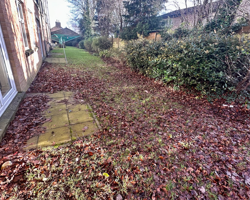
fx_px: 126
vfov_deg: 76.8
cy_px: 92
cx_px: 128
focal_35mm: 17
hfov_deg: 89.6
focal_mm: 2.22
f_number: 2.2
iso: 64
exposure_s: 1/99
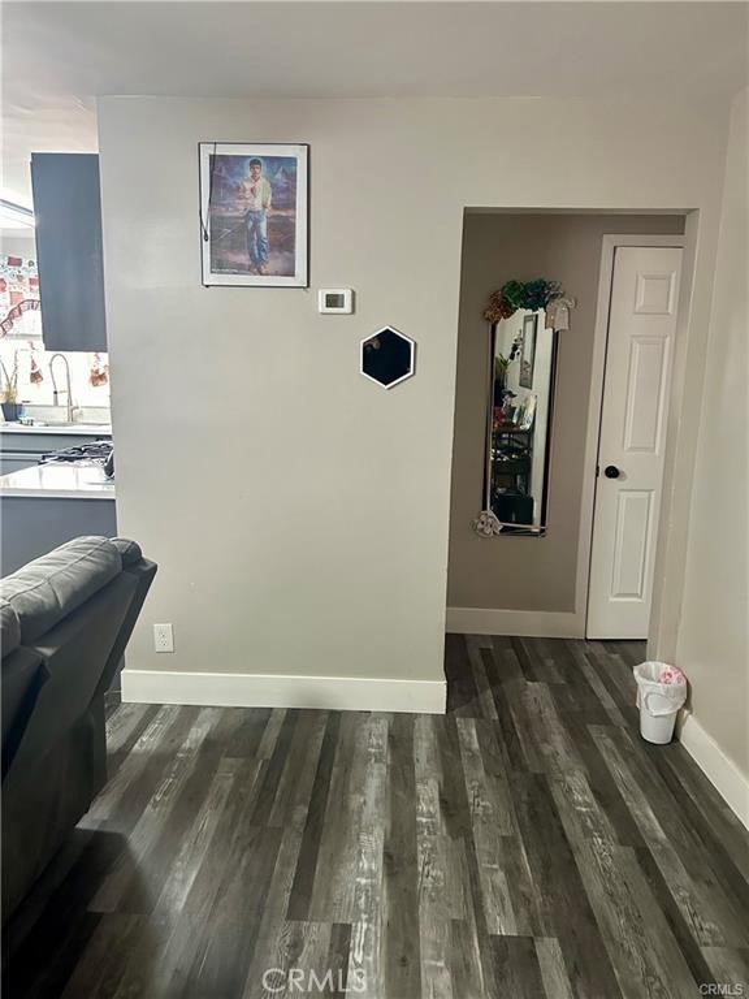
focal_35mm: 26
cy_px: 500
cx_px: 374
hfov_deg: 53.1
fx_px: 750
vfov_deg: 67.3
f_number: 1.5
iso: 320
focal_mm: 5.7
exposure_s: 1/60
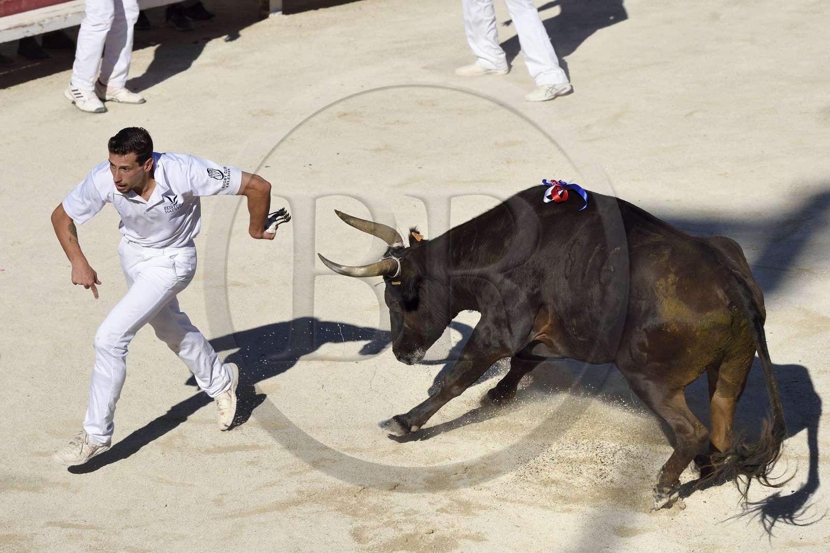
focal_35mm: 200
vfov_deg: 6.9
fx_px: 4610
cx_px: 415
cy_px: 276
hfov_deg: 10.3
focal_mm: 200
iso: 400
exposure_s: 1/1600
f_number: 9
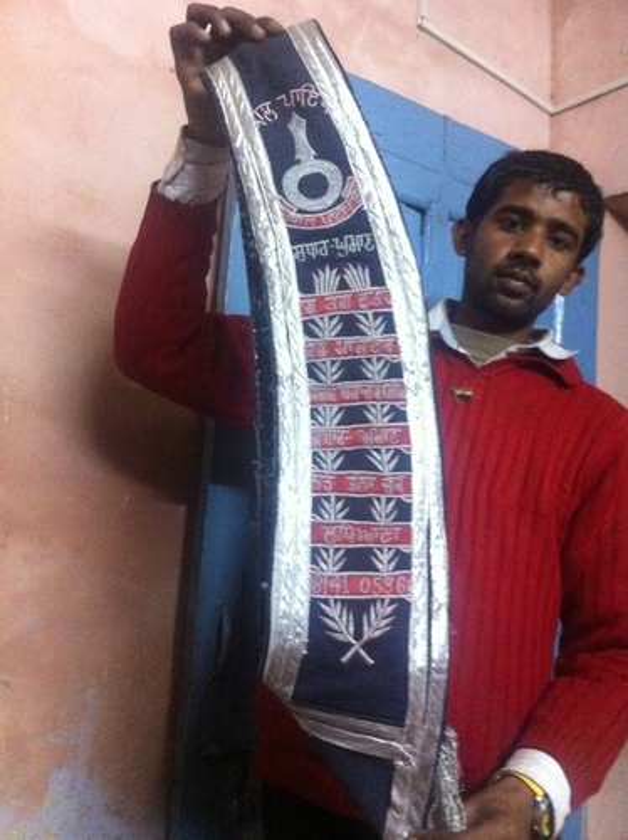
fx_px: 848
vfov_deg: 52.7
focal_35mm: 35
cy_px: 420
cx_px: 314
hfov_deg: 40.6
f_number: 2.8
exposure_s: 1/15
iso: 800
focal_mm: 3.85
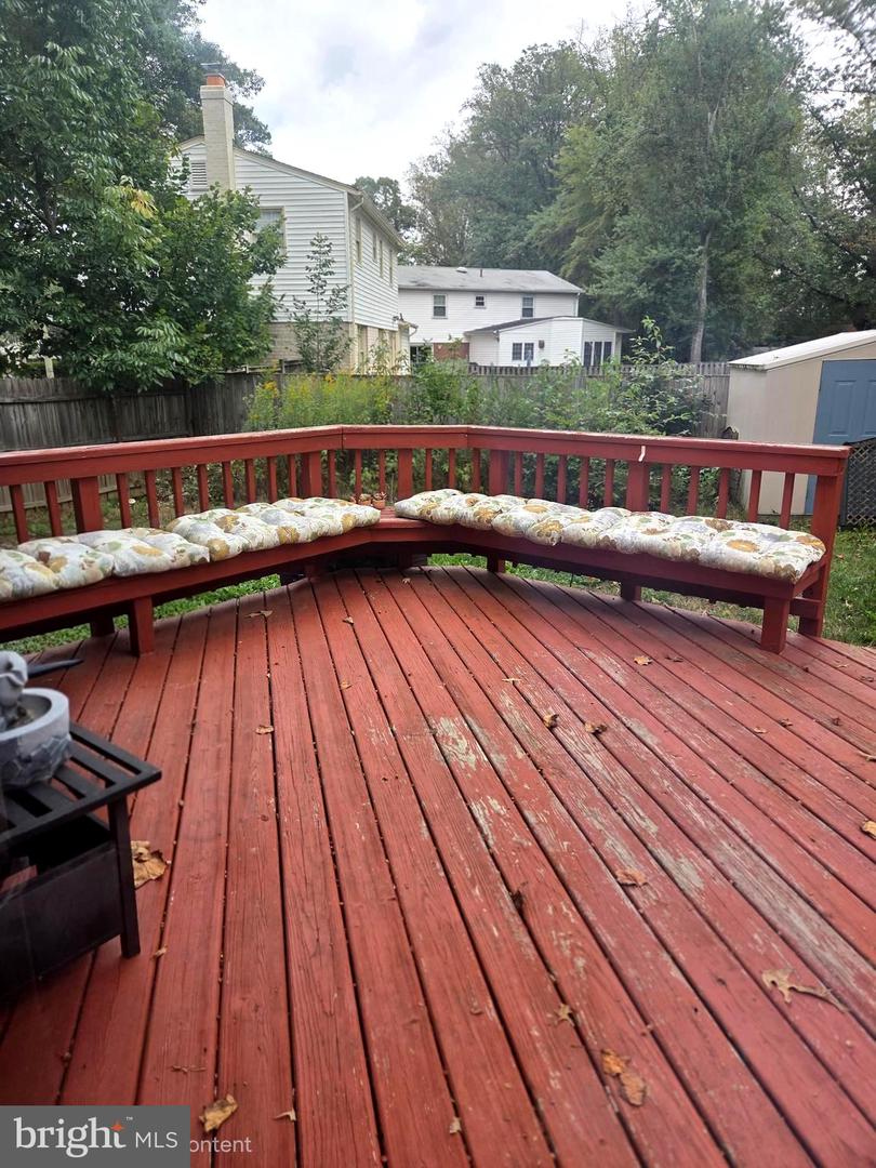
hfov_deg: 58.9
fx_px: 776
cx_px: 438
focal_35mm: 23
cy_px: 584
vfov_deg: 73.9
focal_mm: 5.4
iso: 80
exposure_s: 1/1429
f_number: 1.8
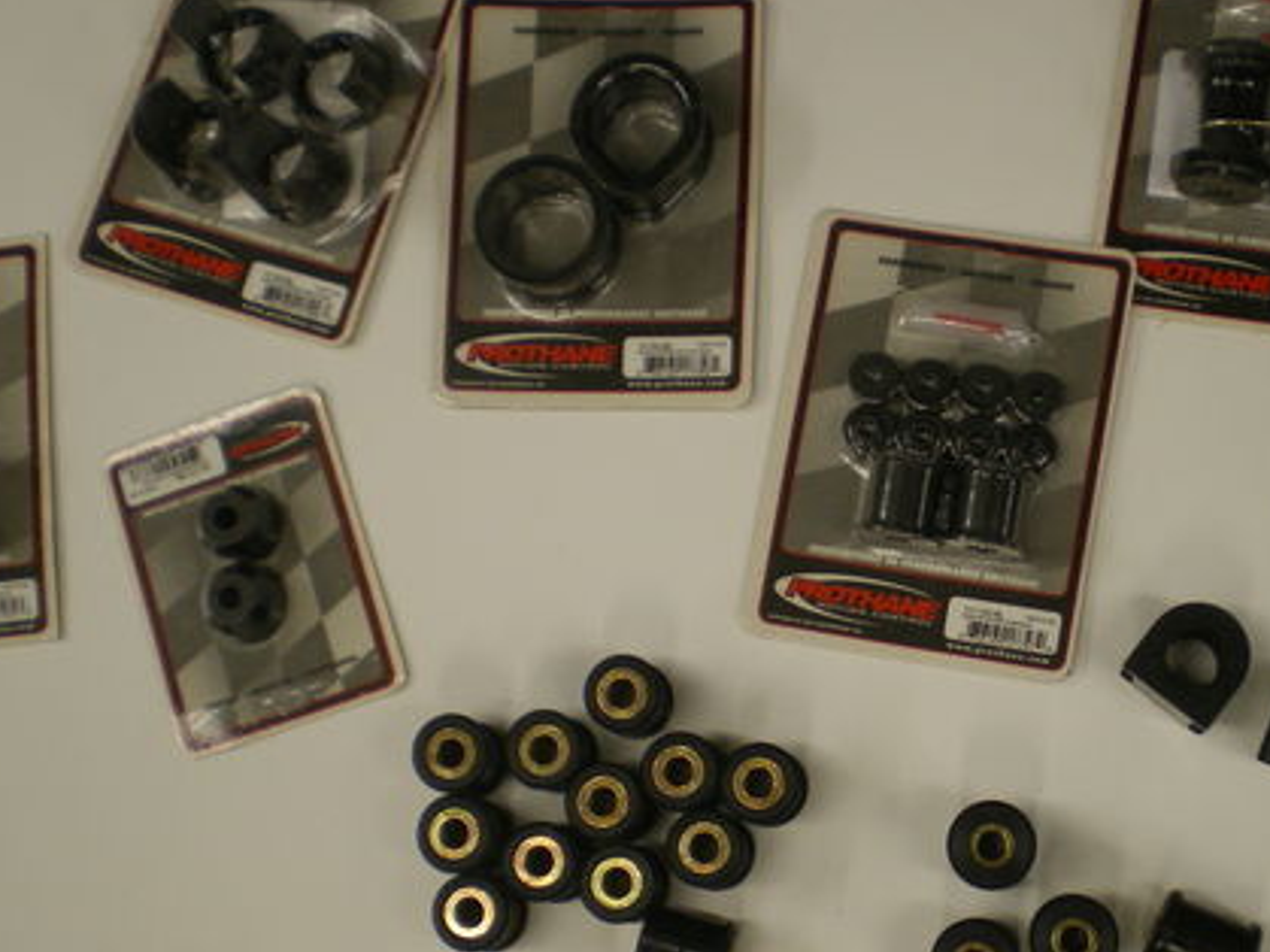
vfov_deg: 25.2
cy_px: 591
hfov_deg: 33.0
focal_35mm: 58
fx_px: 2127
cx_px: 824
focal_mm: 6.3
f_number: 3.1
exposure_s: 1/30
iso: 100
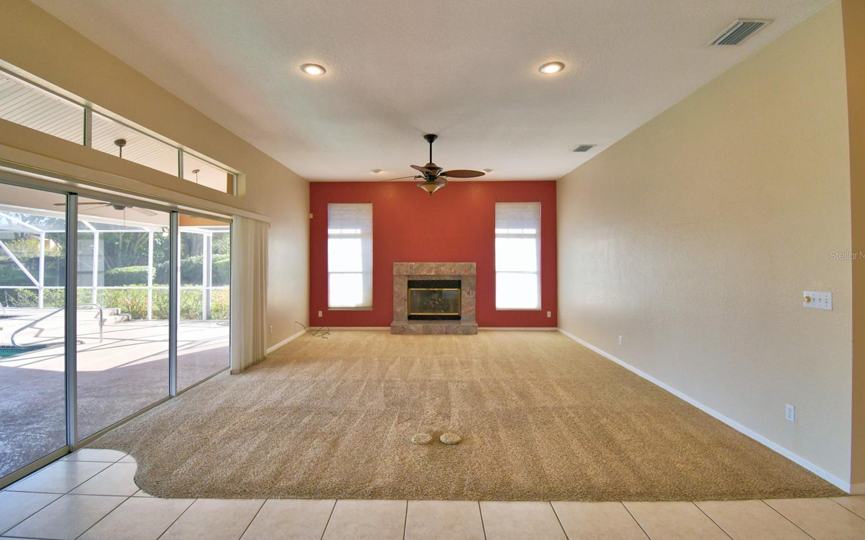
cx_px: 427
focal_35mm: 16
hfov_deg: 97.8
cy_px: 255
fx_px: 377
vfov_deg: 71.2
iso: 200
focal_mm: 10
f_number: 4.5
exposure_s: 1/125
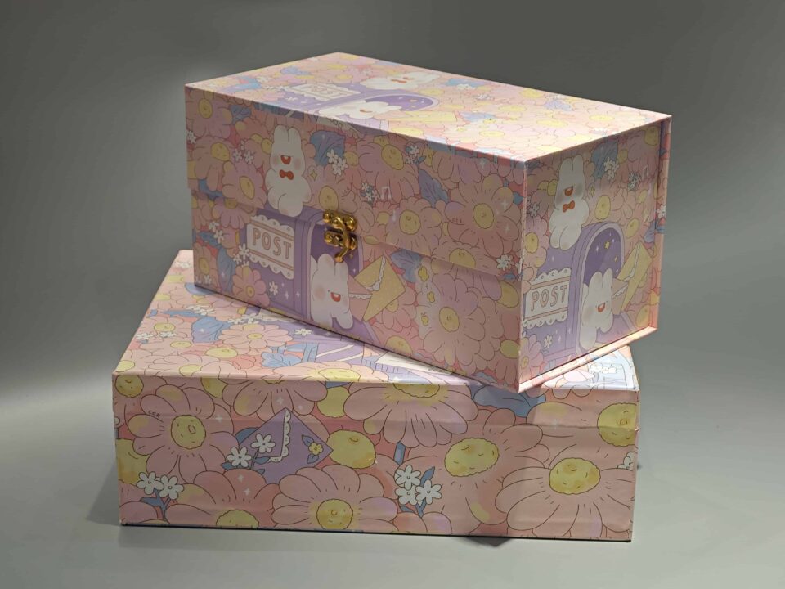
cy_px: 294
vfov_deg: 19.6
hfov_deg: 26.0
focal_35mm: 75
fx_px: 1701
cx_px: 392
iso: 100
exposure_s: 1/100
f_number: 2
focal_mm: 10.1
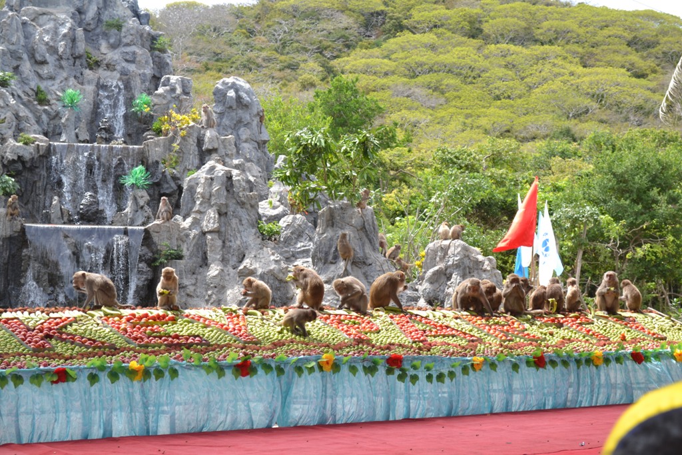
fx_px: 1307
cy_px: 228
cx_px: 341
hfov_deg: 29.2
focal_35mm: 69
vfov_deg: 19.7
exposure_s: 1/200
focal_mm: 46
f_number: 6.3
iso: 200
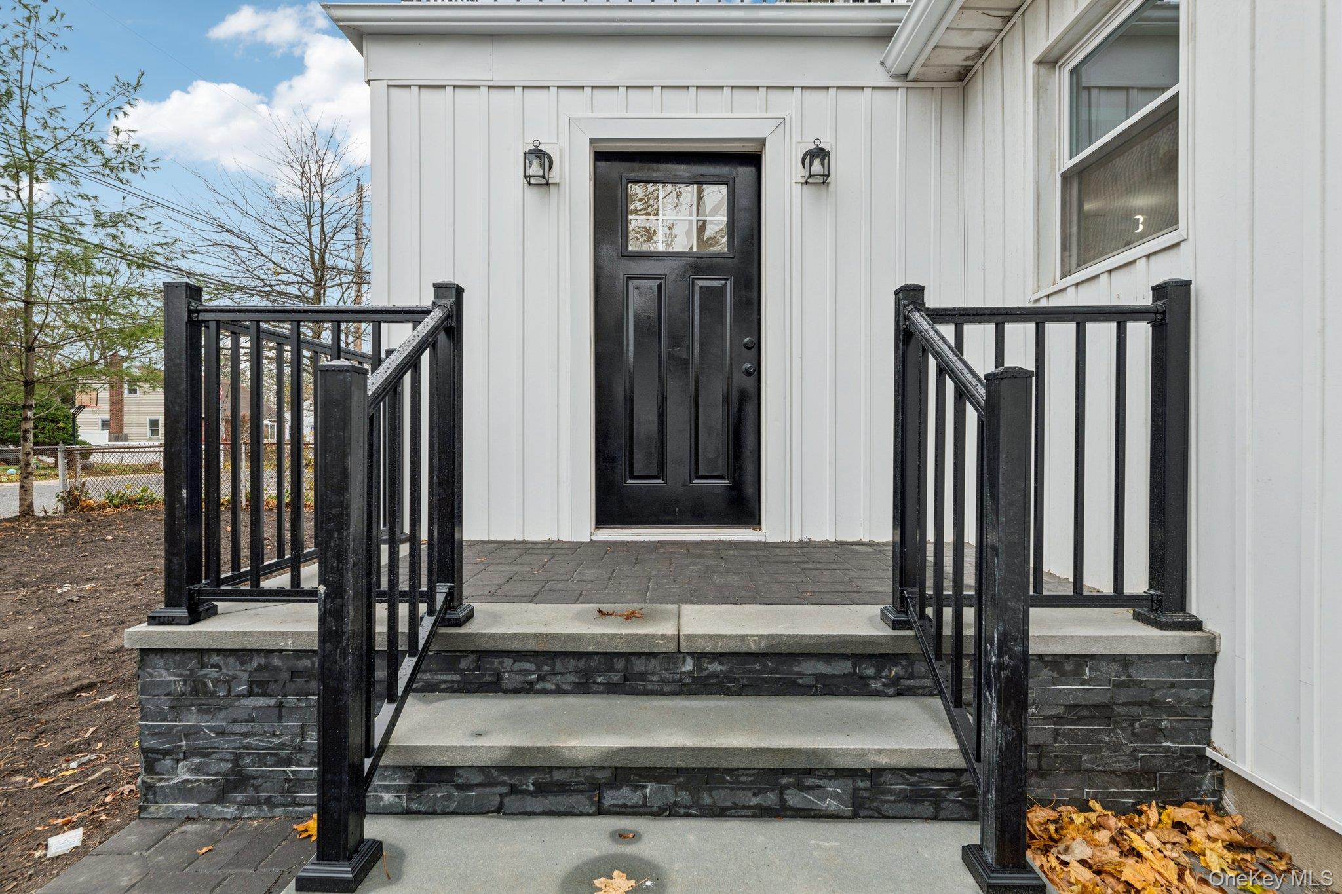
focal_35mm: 17
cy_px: 447
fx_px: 634
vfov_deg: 70.4
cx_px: 671
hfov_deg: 93.3
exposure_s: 1/125
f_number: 8
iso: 200
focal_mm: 17
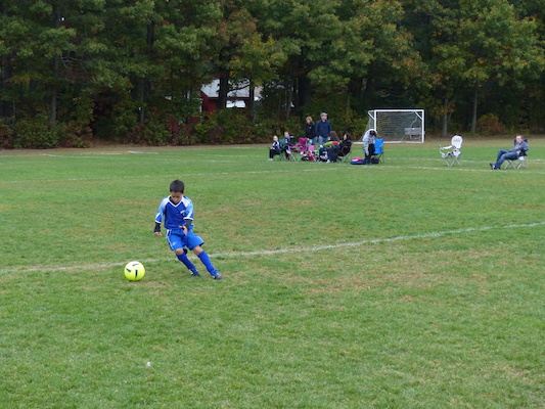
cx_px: 272
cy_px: 204
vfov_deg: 20.4
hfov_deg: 27.0
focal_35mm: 72
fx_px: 1134
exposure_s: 1/400
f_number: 2.8
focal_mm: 13
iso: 400
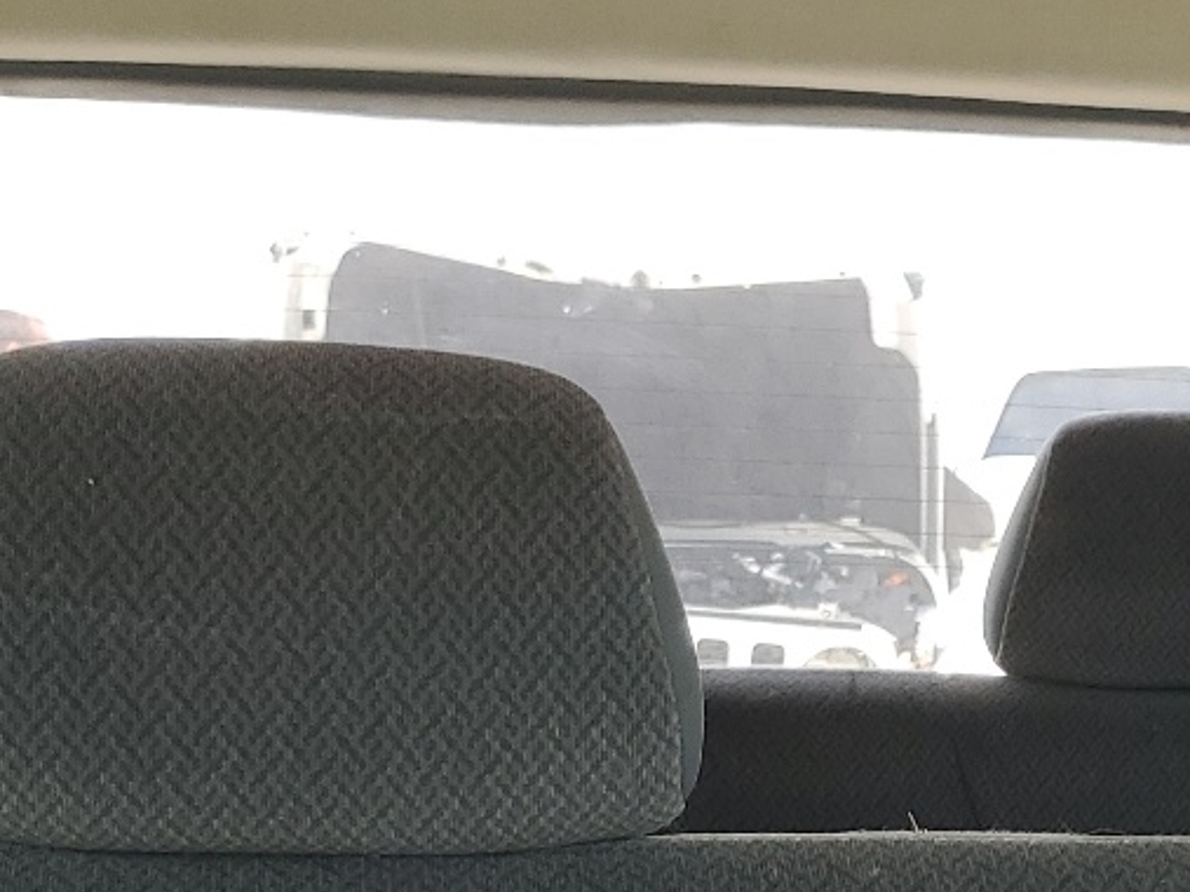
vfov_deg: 17.5
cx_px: 892
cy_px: 923
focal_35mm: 82
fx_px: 2818
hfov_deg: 23.6
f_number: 1.5
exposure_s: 1/139
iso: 50
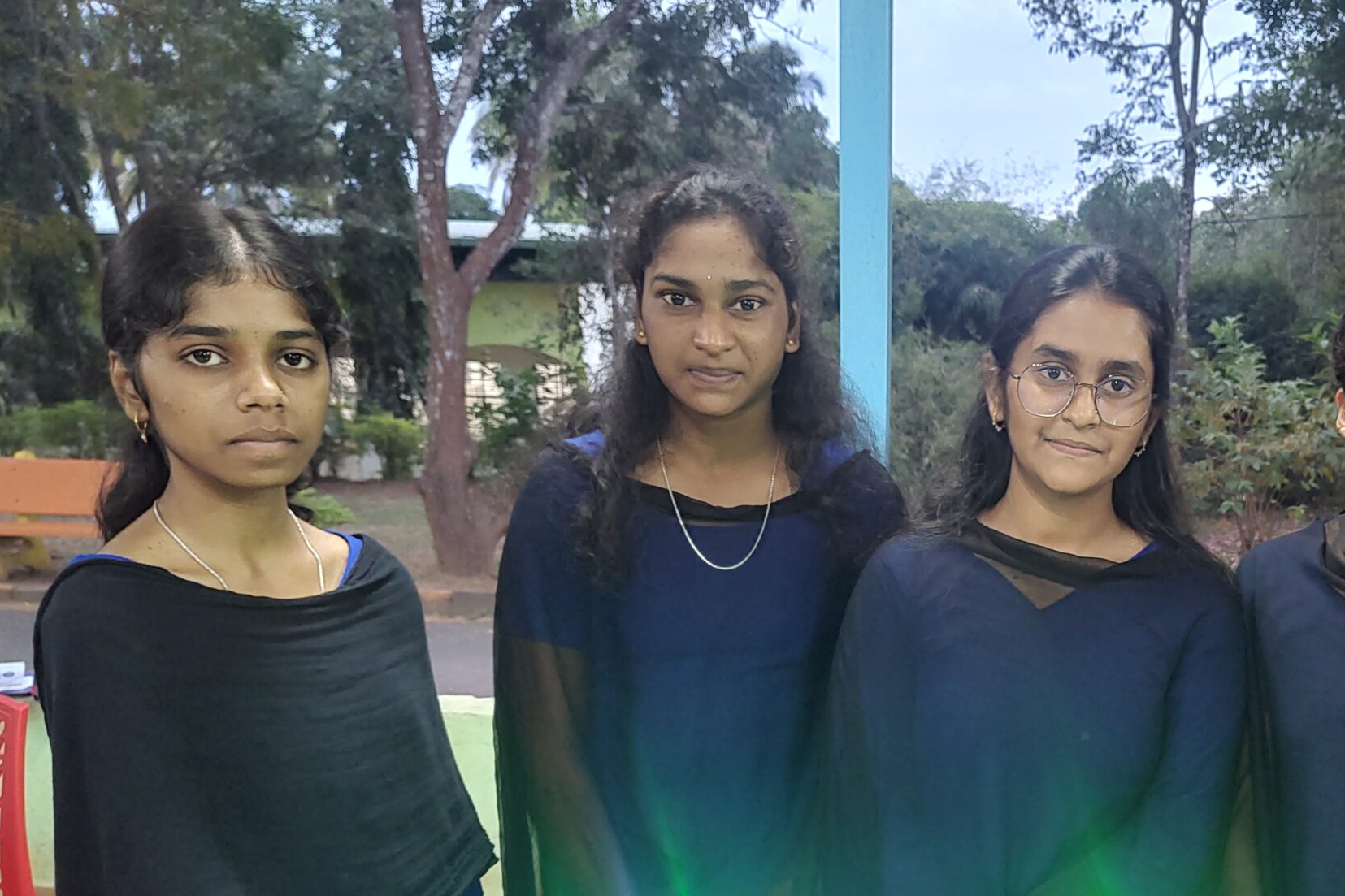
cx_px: 966
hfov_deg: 50.3
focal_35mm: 37
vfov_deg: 34.3
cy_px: 779
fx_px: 1382
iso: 784
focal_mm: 5.56
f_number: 1.8
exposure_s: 1/25
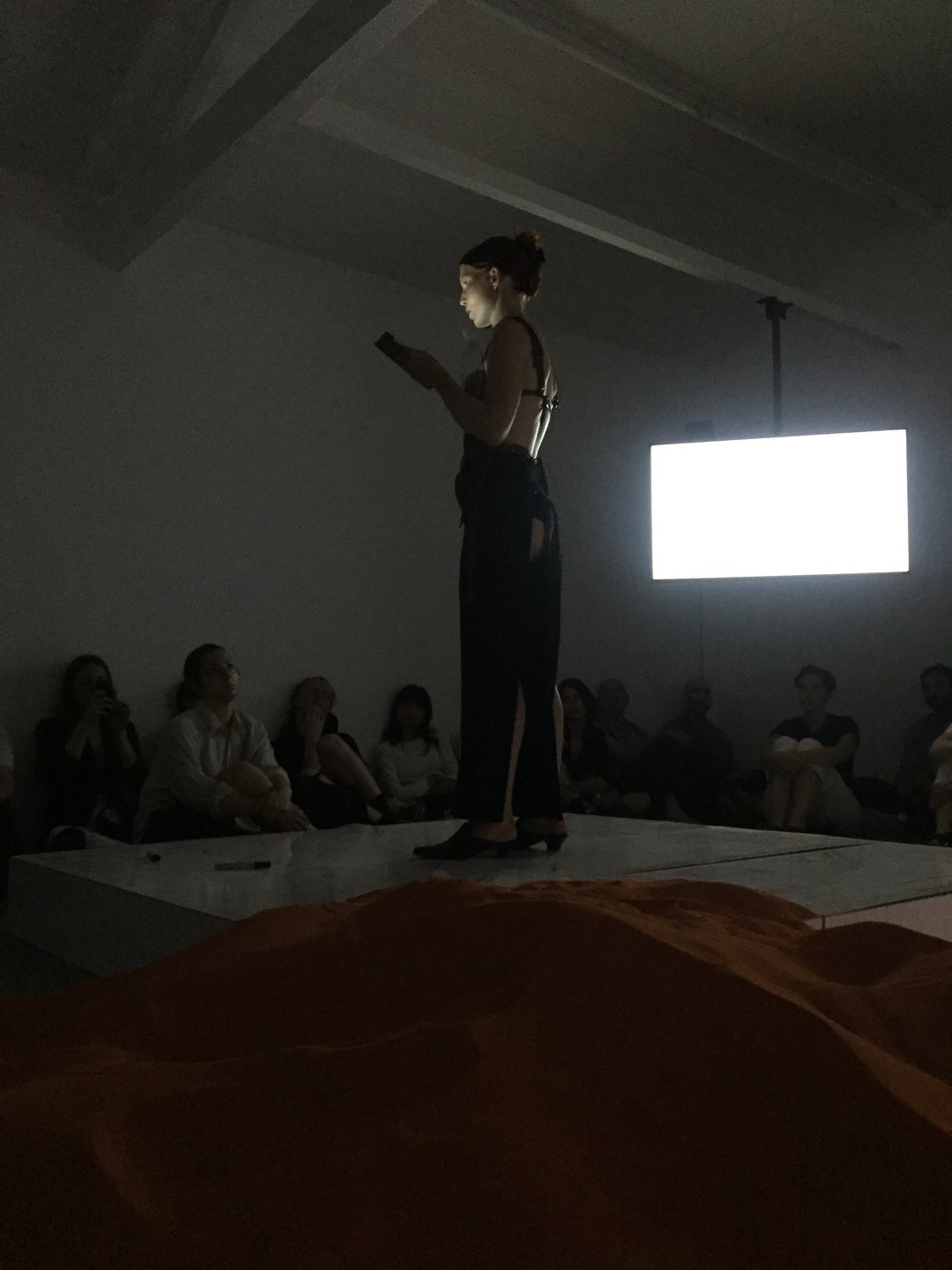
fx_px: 1063
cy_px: 635
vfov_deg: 61.7
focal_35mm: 29
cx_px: 476
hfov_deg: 48.2
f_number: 2.2
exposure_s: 1/15
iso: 400
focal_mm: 4.15
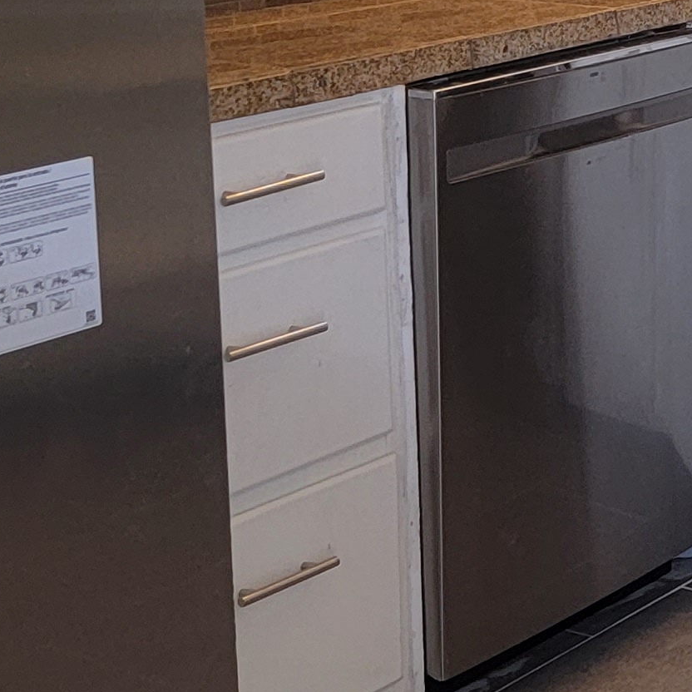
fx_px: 2307
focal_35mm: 102
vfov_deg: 16.7
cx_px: 906
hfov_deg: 16.1
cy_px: 7
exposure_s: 1/60
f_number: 1.8
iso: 200
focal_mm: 6.7
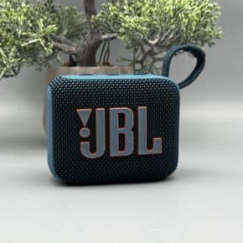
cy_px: 121
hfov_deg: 30.0
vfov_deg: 30.0
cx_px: 104
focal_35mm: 57
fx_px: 453
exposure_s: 1/100
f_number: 1.78
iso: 100
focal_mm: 6.76
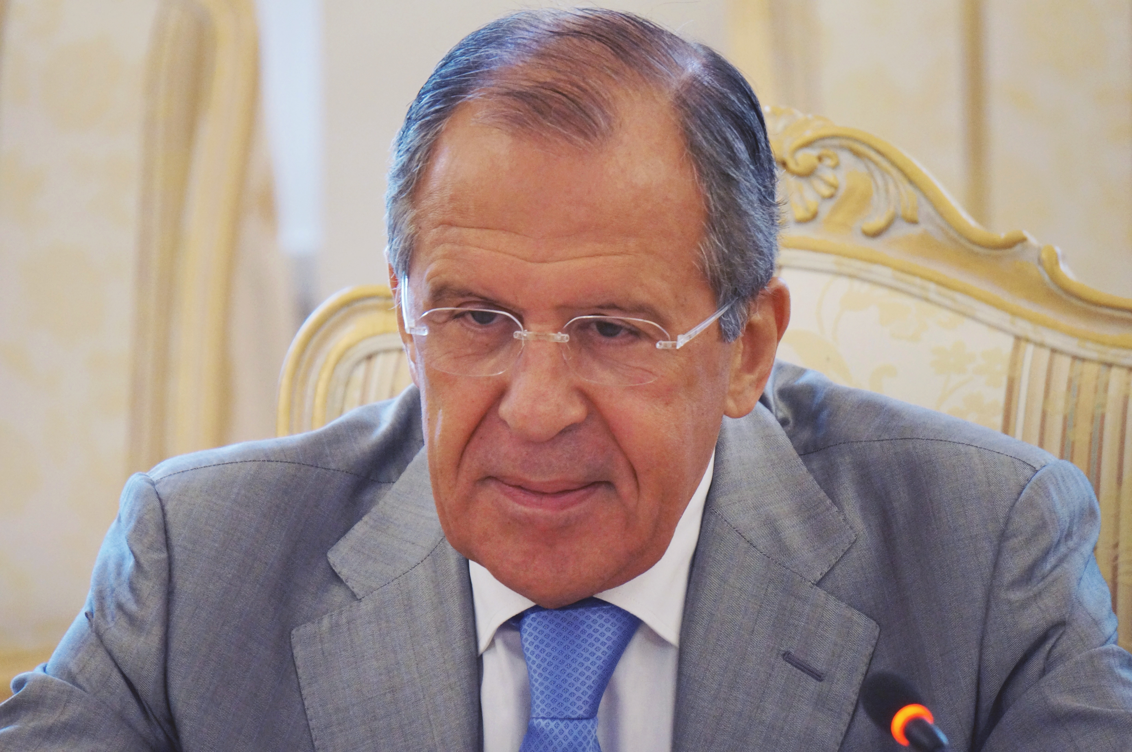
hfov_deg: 7.5
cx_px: 566
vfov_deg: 5.0
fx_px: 8622
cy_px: 376
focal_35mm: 274
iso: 3200
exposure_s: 1/100
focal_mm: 183
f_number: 6.3
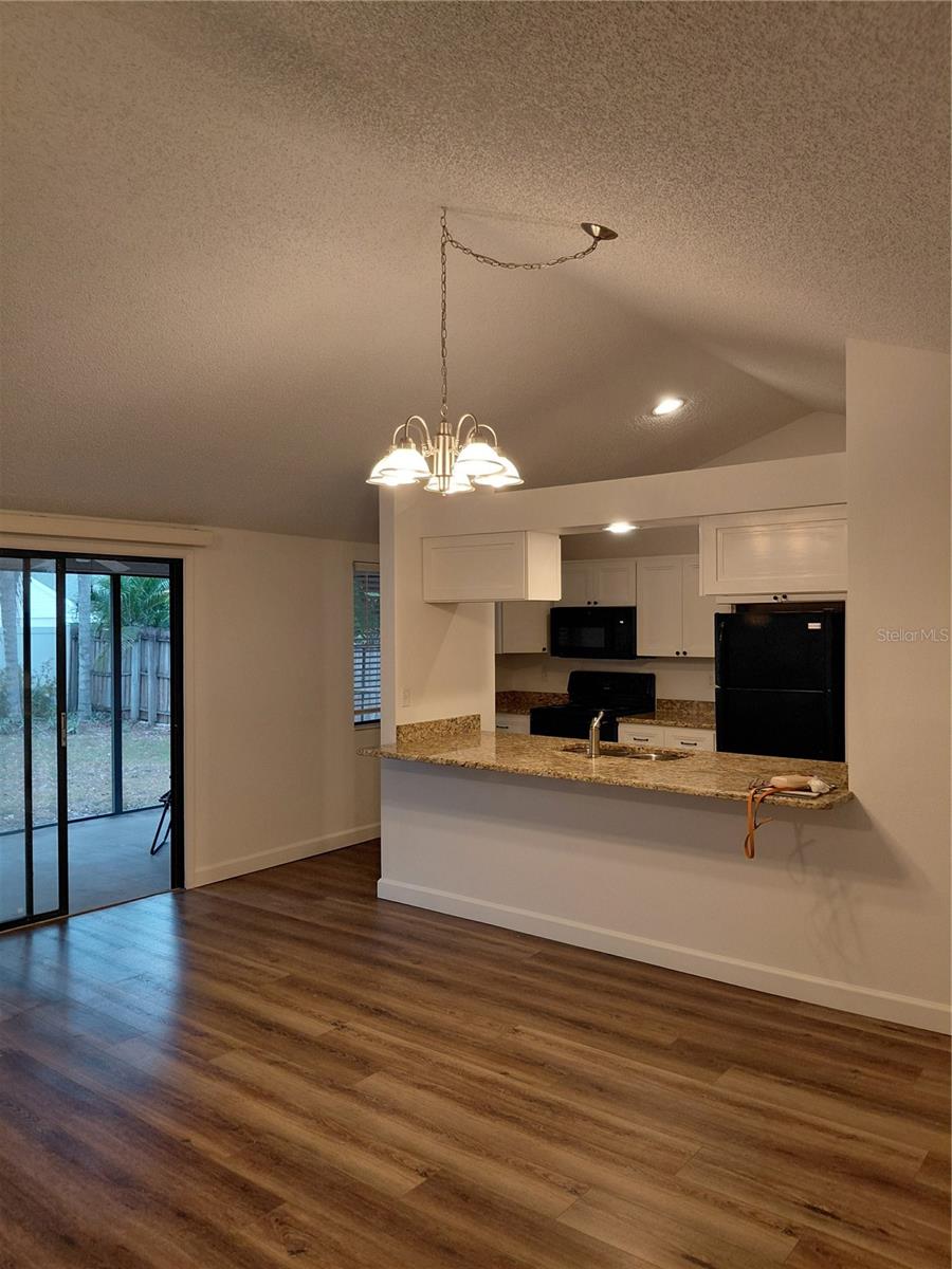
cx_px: 476
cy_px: 634
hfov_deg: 54.9
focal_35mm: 25
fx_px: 917
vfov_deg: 69.4
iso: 160
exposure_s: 1/60
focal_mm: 4.69
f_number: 1.8
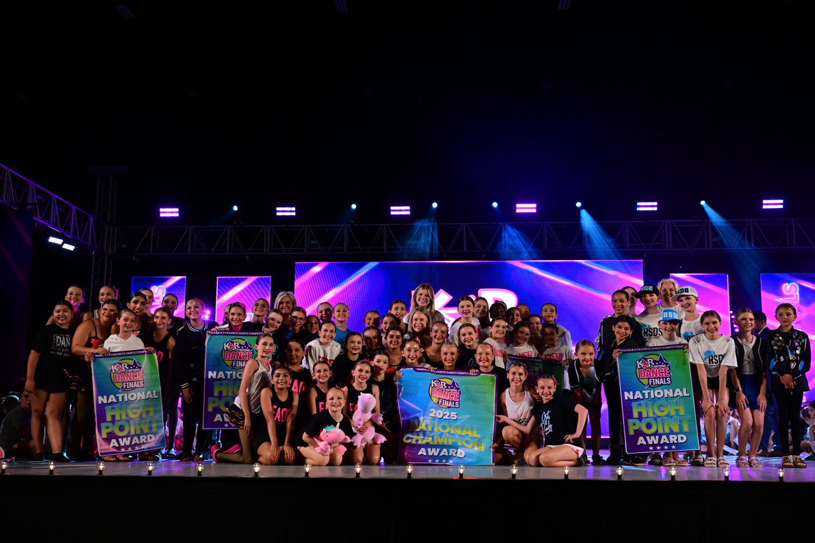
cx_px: 408
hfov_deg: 50.7
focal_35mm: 38
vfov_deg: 35.1
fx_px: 860
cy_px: 272
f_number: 4
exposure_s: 1/800
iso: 2500
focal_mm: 38
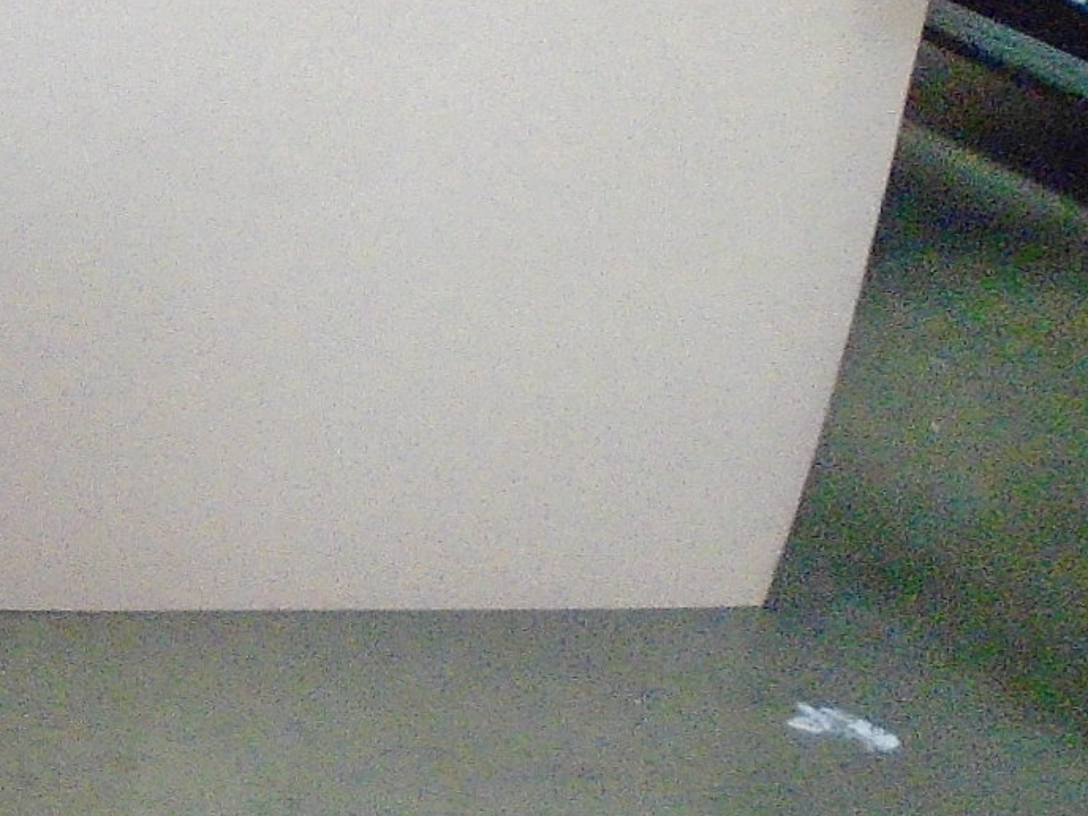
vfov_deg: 15.0
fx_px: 3080
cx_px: -859
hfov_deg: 16.7
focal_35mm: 98
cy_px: 642
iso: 800
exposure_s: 1/100
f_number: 3.2
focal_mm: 4.6
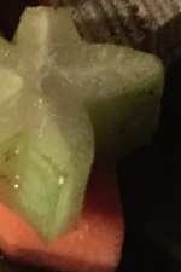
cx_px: 212
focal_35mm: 137
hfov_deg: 9.9
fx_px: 1033
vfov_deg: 14.1
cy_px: -126
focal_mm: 4.15
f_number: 2.2
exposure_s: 1/4
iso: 320
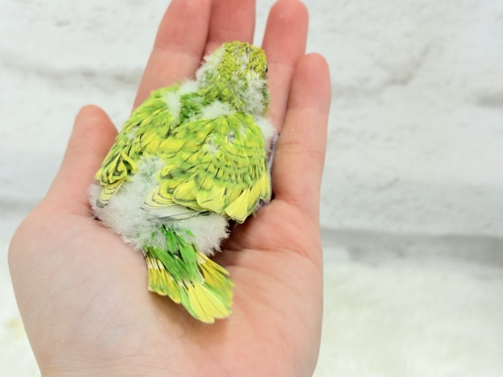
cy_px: 188
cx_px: 252
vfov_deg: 28.0
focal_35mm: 52
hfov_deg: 36.8
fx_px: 756
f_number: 1.6
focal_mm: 5.96
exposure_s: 1/50
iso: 40
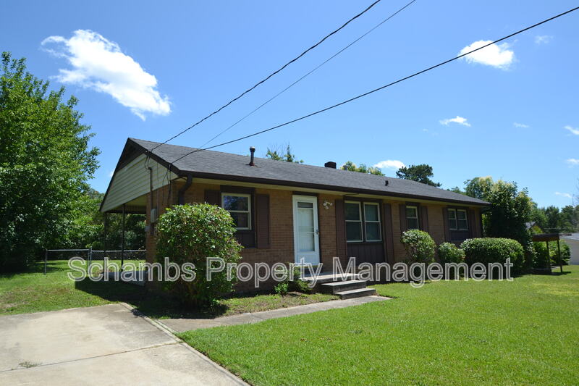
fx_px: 338
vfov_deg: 59.5
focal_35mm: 21
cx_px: 290
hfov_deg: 81.2
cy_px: 193
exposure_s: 1/250
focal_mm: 14
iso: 100
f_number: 8
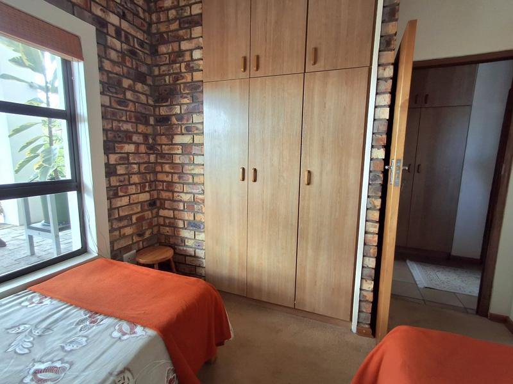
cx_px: 256
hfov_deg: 94.5
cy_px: 192
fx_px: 237
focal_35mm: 16
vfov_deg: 78.1
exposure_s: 1/60.2
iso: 40
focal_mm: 1.64
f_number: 2.2
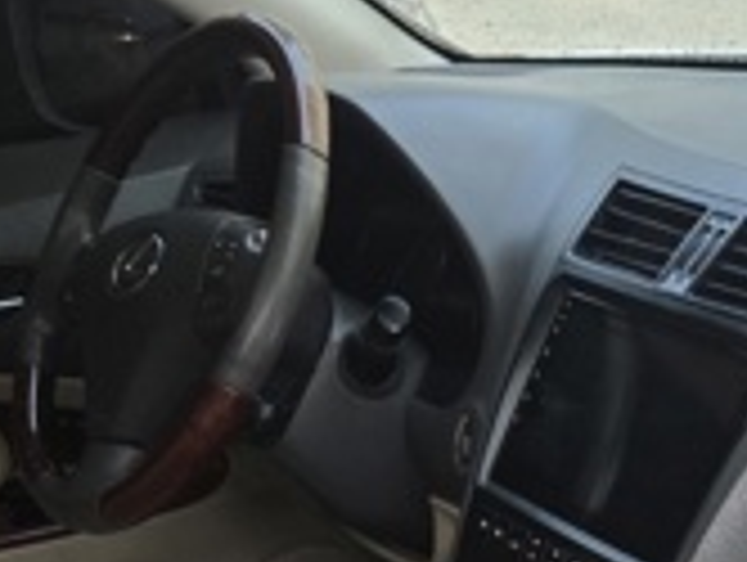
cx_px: 567
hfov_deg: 23.3
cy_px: 989
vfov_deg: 15.5
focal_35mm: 83
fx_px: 1794
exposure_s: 1/180
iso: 160
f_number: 1.8
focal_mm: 5.4
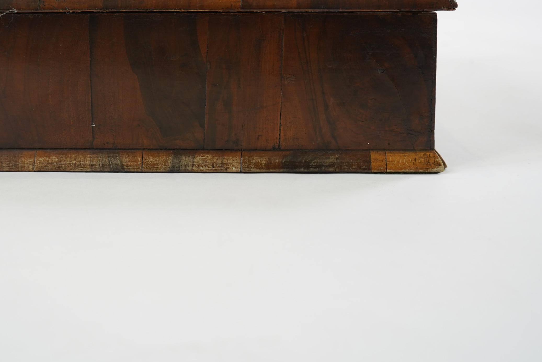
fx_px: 828
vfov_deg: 24.4
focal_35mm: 55
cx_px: 216
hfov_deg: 36.1
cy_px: 101
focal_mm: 38
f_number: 4
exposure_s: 1/125
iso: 500
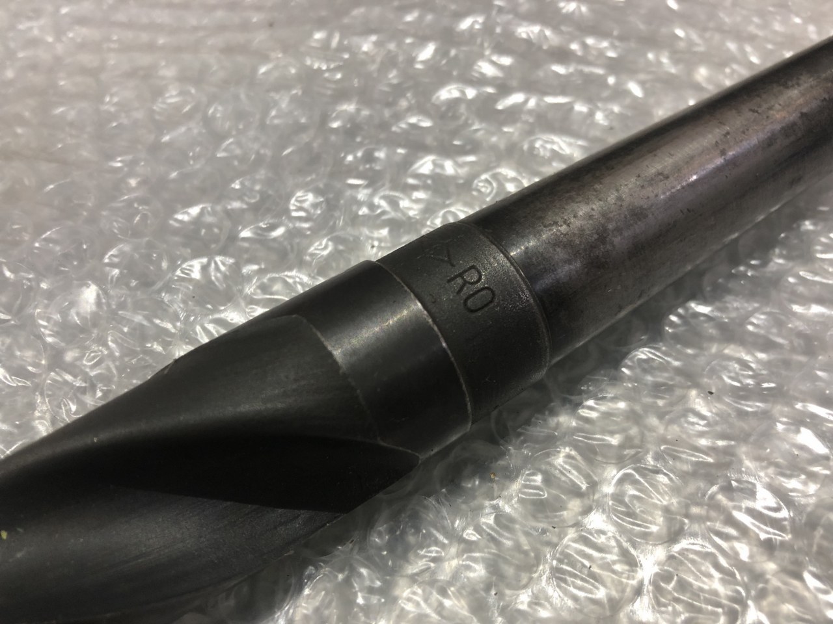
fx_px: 674
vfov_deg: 49.7
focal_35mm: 28
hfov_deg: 63.4
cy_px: 312
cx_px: 416
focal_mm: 3.99
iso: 40
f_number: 1.8
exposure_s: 1/20
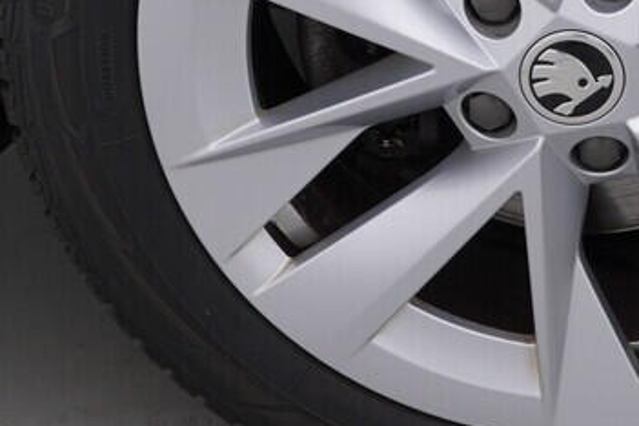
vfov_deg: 12.8
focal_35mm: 105
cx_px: 597
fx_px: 1864
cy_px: -54
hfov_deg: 19.1
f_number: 4
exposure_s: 1/80
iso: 125
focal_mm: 24
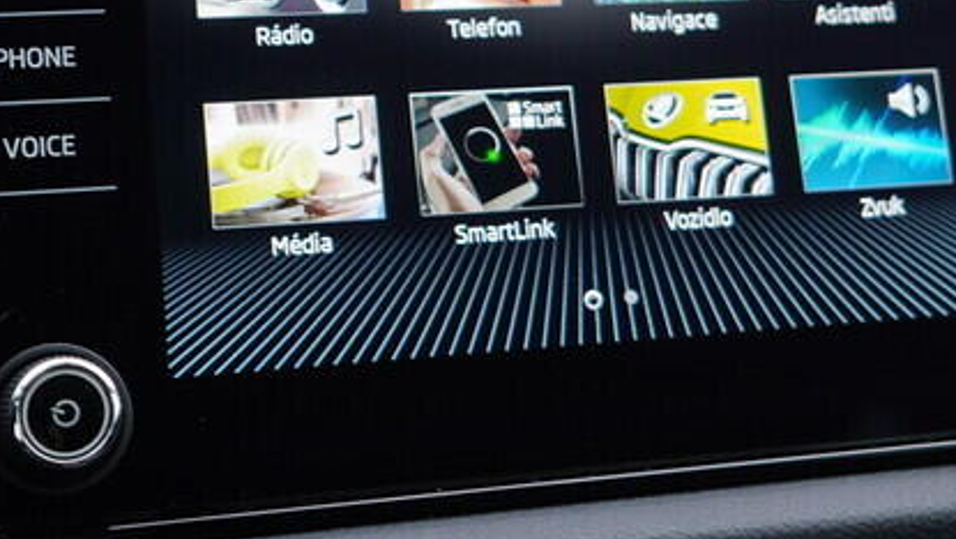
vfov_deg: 12.8
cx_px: 525
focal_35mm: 93
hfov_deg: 22.9
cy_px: -70
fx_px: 2359
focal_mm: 24
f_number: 3.2
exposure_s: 1/50
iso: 125
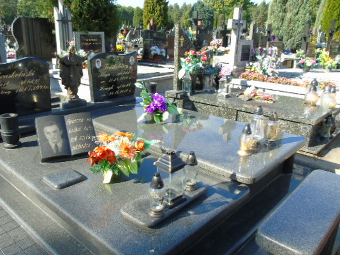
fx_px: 295
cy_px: 136
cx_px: 154
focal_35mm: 30
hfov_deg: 59.8
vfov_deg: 46.8
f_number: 3.4
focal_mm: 4.4
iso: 80
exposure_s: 1/250
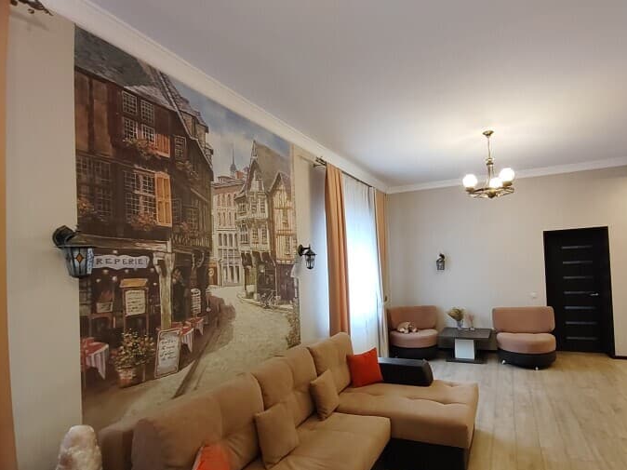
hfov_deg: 83.9
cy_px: 264
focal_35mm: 19
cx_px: 369
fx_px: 344
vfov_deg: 68.4
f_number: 2.2
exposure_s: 1/25
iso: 204
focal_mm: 1.68
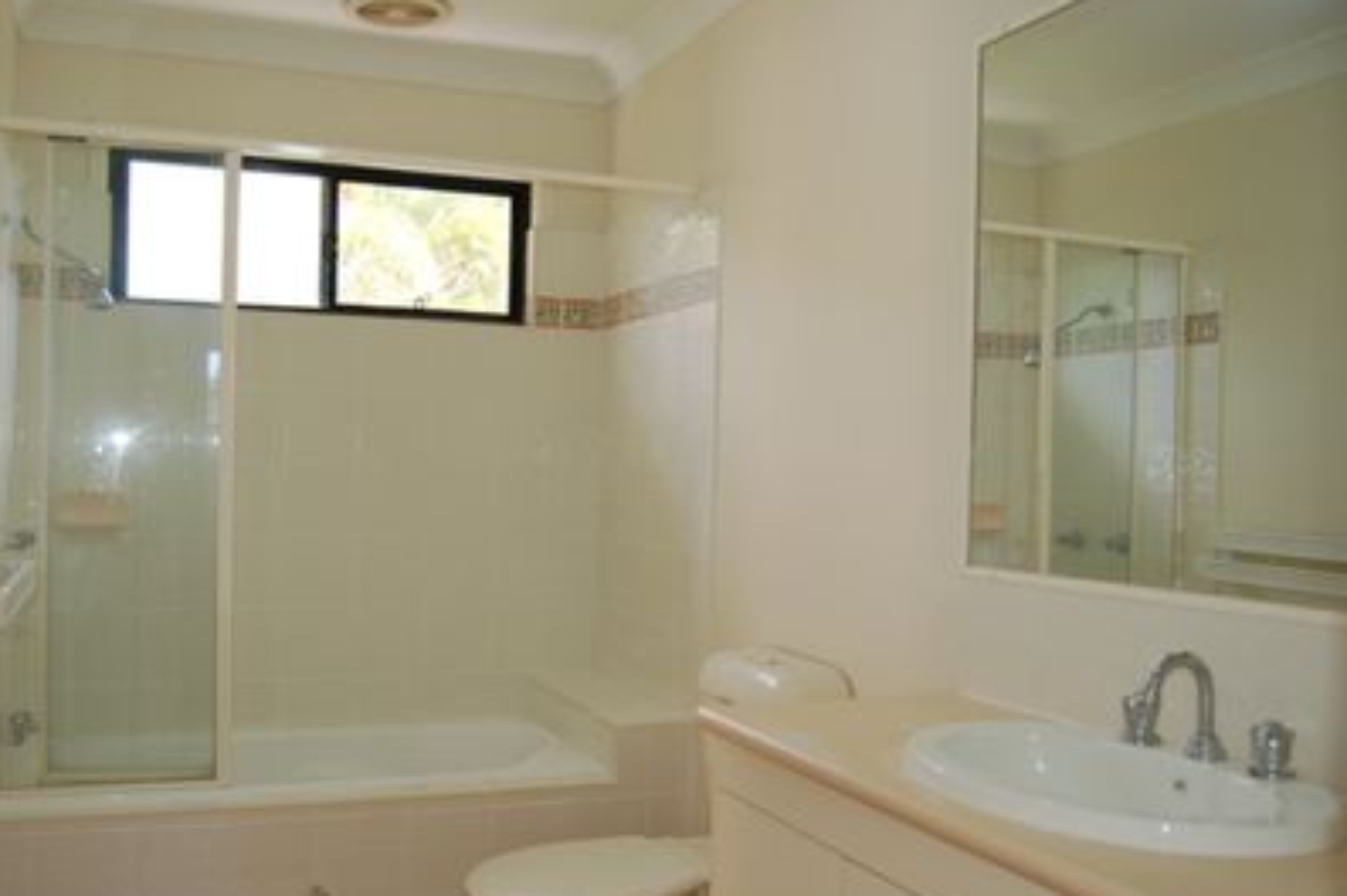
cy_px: 494
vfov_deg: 41.0
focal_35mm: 32
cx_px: 573
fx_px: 1196
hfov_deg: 58.5
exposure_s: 1/60
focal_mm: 18
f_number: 3.5
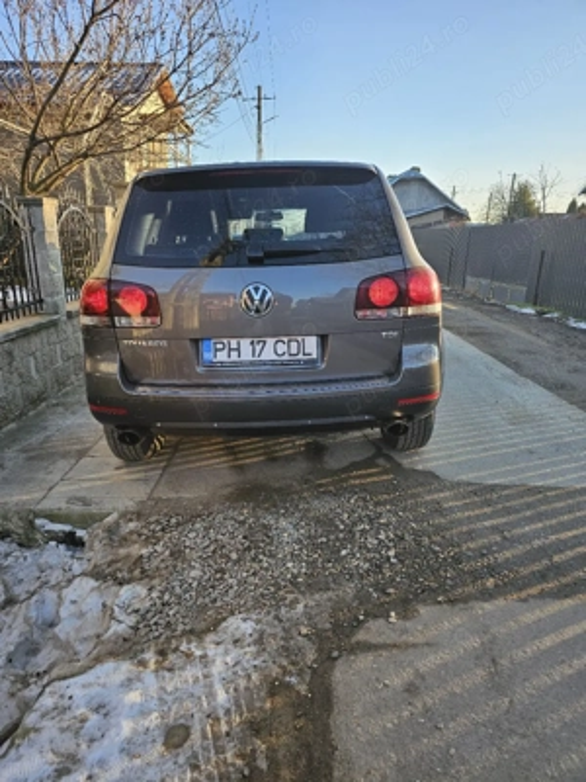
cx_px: 293
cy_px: 391
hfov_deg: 58.9
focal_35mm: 23
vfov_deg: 73.9
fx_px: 519
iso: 16
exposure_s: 1/182
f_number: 1.7
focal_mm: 6.3
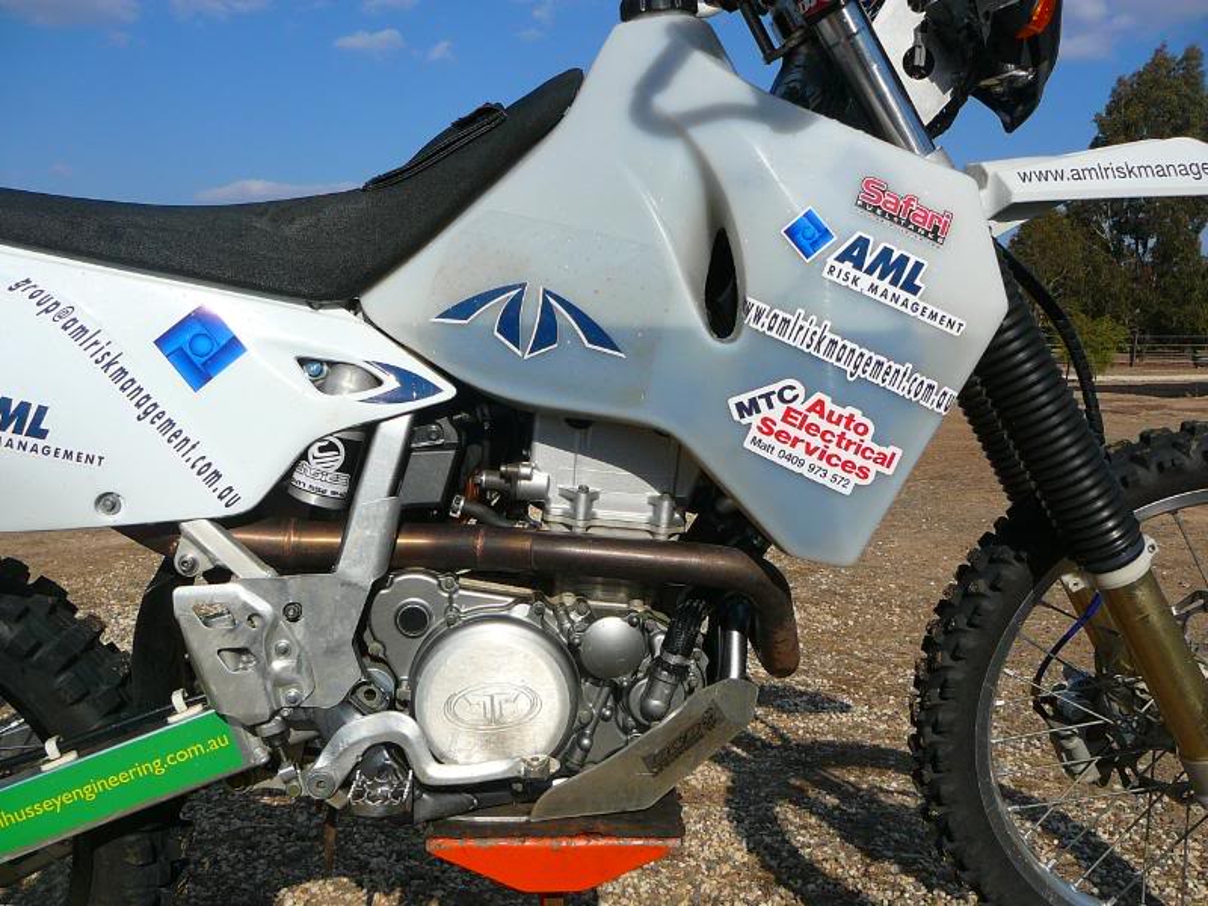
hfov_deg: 52.6
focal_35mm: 35
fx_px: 1221
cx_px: 604
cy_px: 453
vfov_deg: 40.7
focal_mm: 5.2
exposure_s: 1/800
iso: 80
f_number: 5
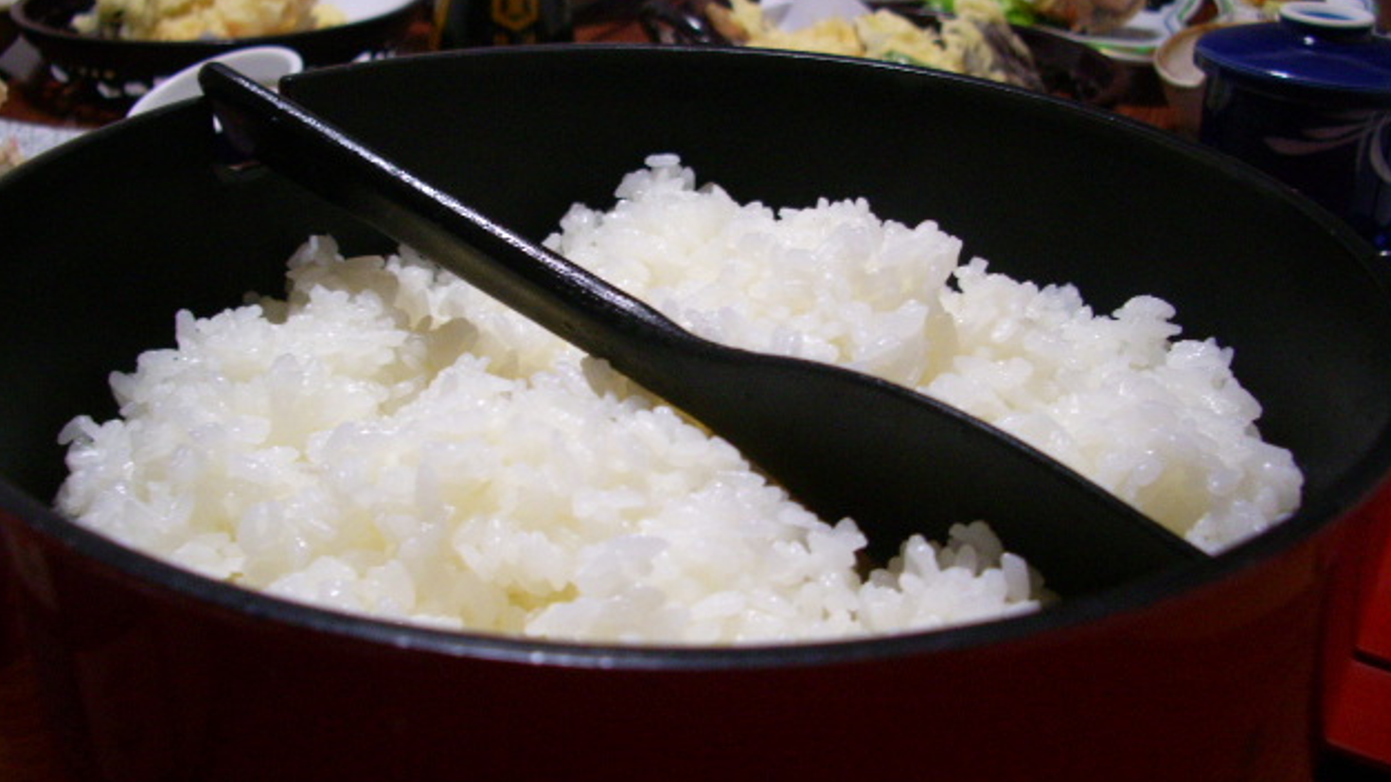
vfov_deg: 30.4
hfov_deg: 51.6
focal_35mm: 39
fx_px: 1438
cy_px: 324
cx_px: 704
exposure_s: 1/20
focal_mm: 5.8
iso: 200
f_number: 2.6
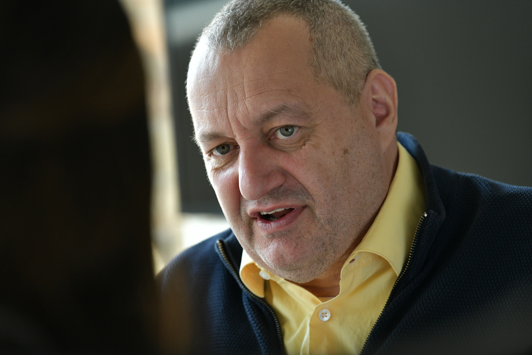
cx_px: 266
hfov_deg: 10.3
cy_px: 178
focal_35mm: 200
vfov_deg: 6.9
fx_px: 2955
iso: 2000
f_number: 4
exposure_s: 1/320
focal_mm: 200
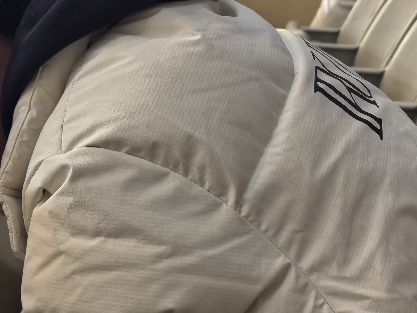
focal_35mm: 66
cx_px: 15
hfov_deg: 27.9
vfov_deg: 22.2
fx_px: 795
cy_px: 121
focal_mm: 5.75
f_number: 1.4
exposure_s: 1/100
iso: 320
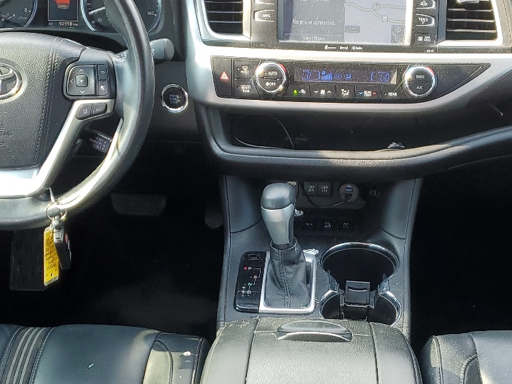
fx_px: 858
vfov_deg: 25.0
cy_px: 285
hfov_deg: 33.2
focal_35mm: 58
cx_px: 297
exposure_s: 1/127
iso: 50
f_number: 1.5
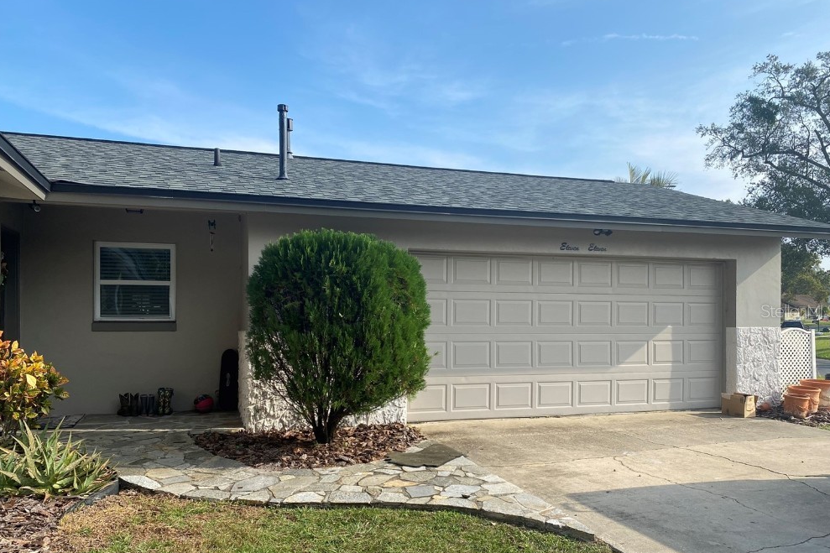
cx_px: 410
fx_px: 645
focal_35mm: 28
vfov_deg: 46.3
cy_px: 310
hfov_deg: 65.5
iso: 32
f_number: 1.8
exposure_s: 1/1585
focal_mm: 4.25
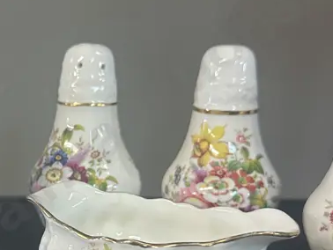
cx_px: 70
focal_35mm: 65
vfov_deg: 22.5
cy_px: 166
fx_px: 626
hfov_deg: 29.2
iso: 200
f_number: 1.78
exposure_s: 1/100
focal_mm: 6.86
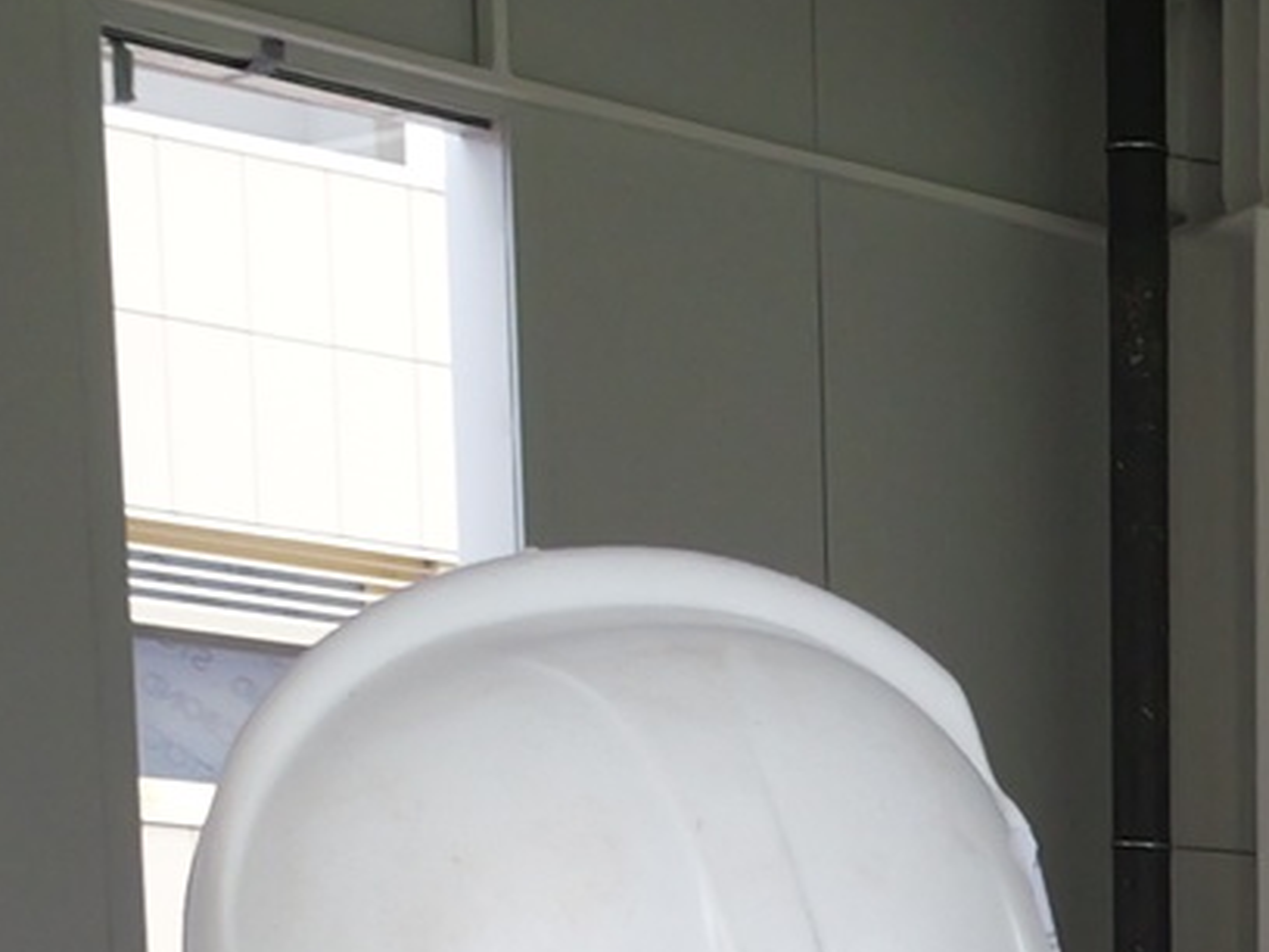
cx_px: 2871
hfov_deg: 12.1
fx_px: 4986
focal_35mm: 136
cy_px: 2377
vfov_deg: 9.5
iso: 500
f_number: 4.5
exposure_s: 1/400
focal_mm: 12
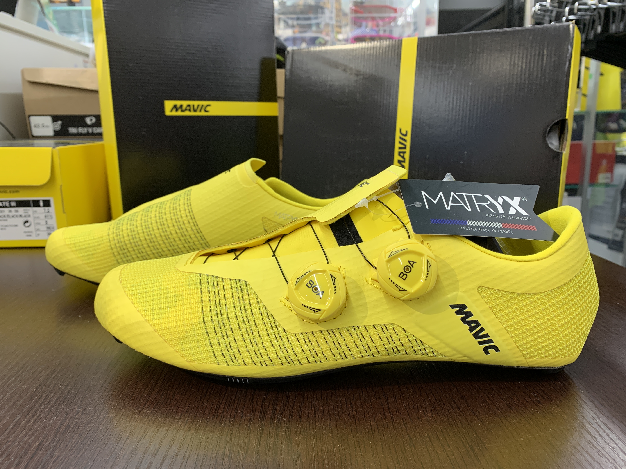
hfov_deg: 67.3
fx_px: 470
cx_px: 313
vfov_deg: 53.1
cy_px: 234
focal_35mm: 26
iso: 64
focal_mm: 4.25
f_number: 1.8
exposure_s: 1/100
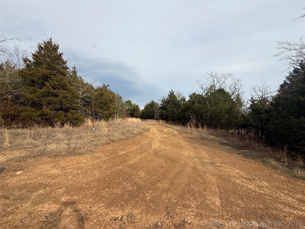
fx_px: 123
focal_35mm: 14
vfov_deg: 85.7
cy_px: 114
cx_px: 152
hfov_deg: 102.1
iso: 50
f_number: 2.2
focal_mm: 2.22
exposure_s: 1/1125
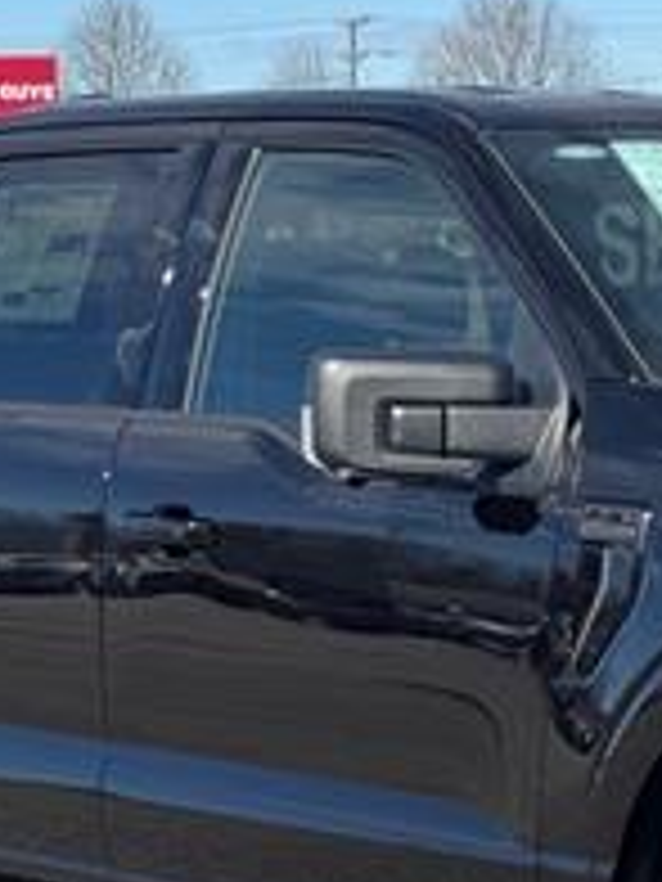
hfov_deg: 9.3
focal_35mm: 157
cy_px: 724
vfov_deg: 12.5
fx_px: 4003
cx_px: 766
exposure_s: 1/3817
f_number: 1.78
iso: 64
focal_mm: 6.76
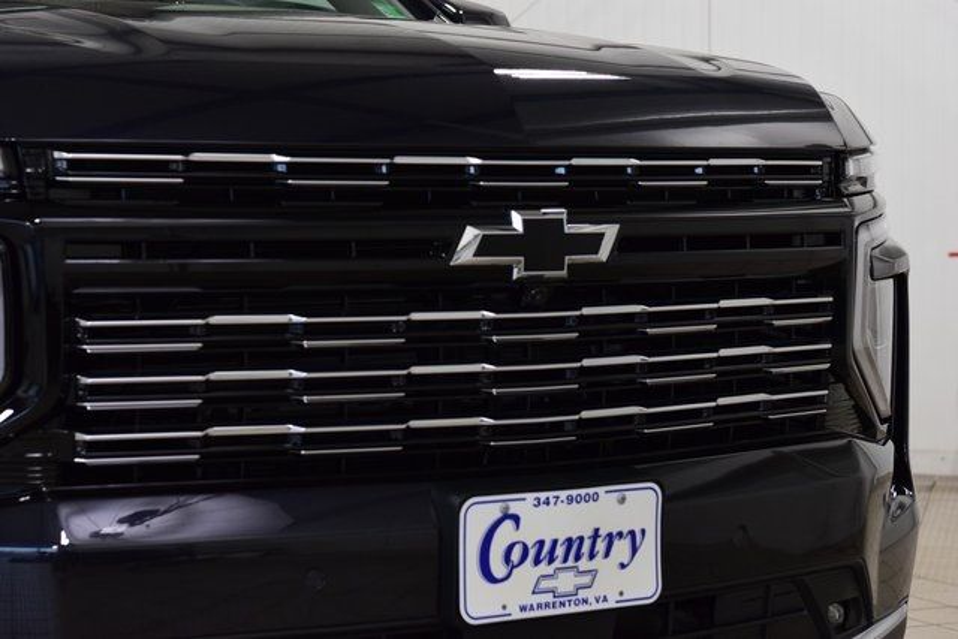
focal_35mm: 87
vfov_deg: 15.7
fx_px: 2316
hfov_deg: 23.4
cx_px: 479
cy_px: 320
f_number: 5
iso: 1600
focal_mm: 58
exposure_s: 1/125
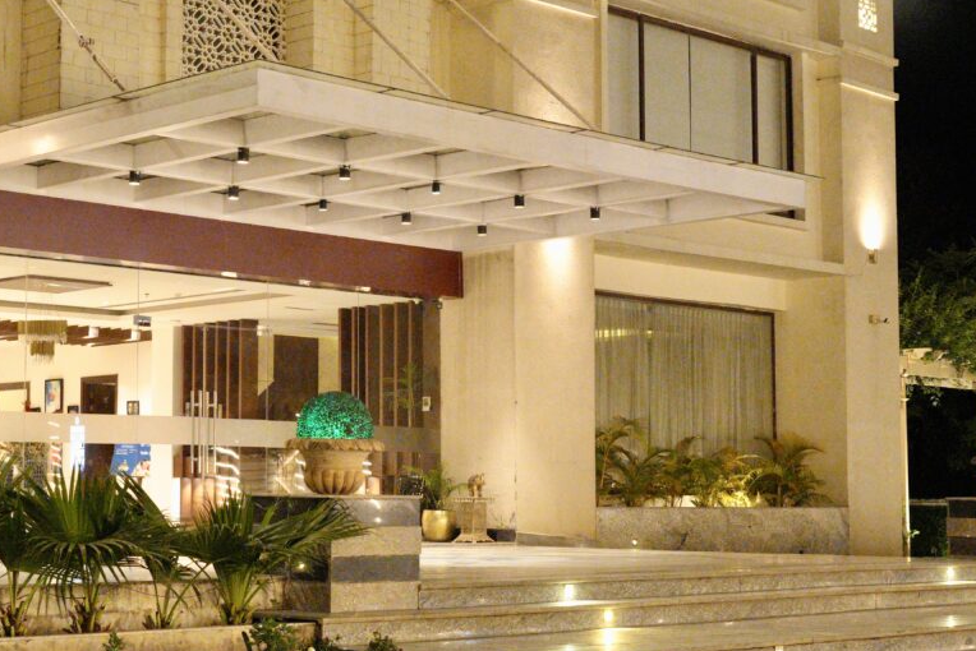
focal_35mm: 67
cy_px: 344
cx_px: 333
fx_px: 1817
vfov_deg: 20.3
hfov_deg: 29.9
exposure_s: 1/160
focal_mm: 50
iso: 32000
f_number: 5
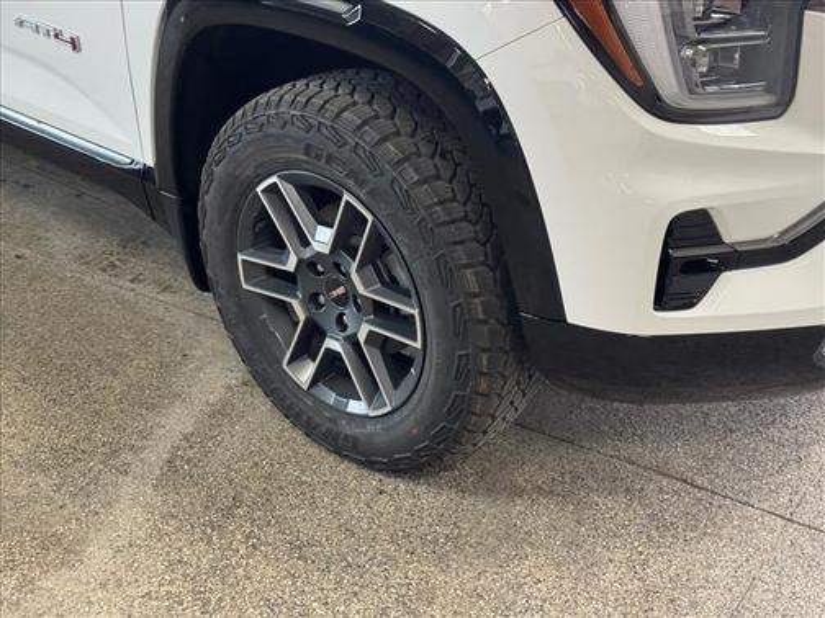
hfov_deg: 39.7
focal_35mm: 48
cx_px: 412
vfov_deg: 30.3
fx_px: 1144
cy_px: 309
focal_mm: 6.76
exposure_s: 1/60
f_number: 1.78
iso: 125
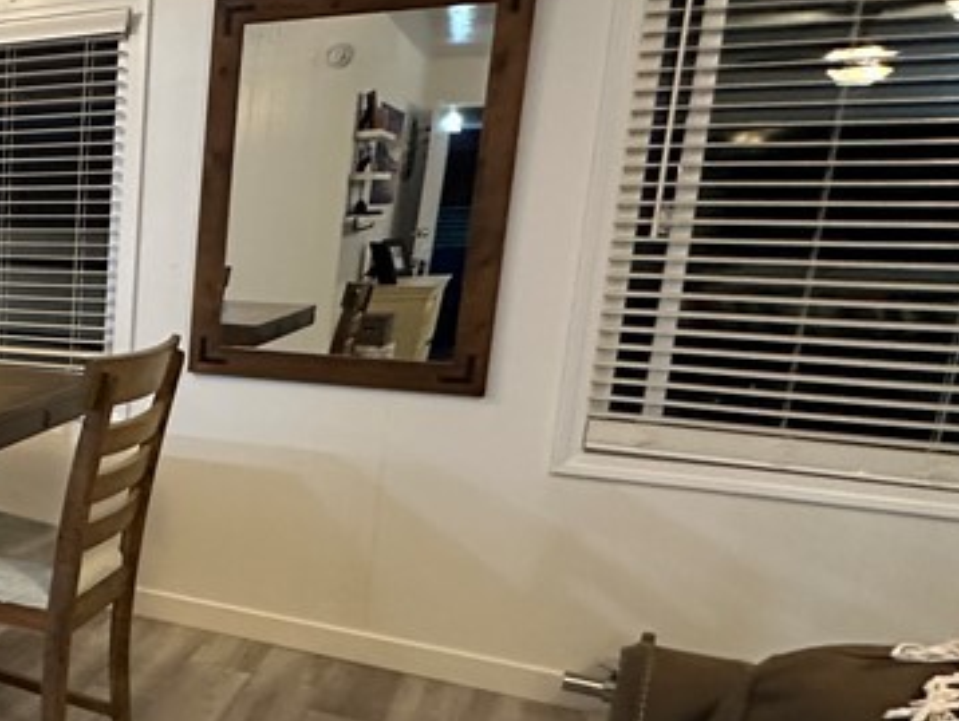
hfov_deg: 36.4
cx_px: -185
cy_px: 432
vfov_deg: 35.9
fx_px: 1109
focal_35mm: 40
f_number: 2.2
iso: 640
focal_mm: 2.22
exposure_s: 1/60
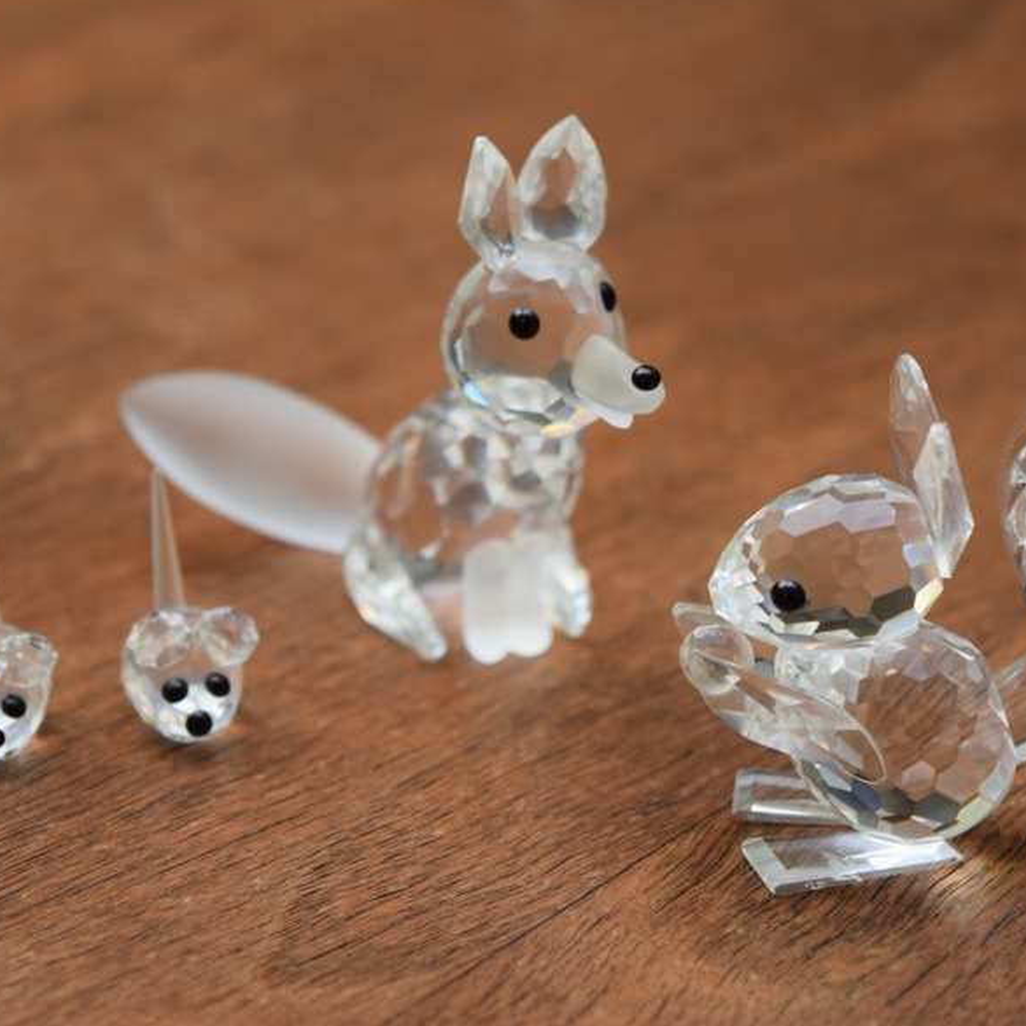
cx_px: 488
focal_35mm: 120
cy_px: 505
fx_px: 4015
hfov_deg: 14.6
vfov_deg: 14.6
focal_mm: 55
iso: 800
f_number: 5.6
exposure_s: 1/60
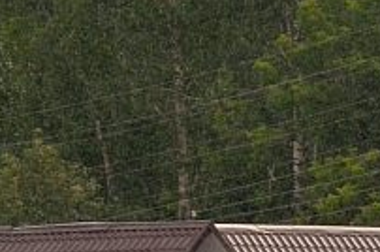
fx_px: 21707
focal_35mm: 2060
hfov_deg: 1.0
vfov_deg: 0.7
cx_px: 641
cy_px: 688
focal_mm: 185
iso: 200
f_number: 5
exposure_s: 1/500
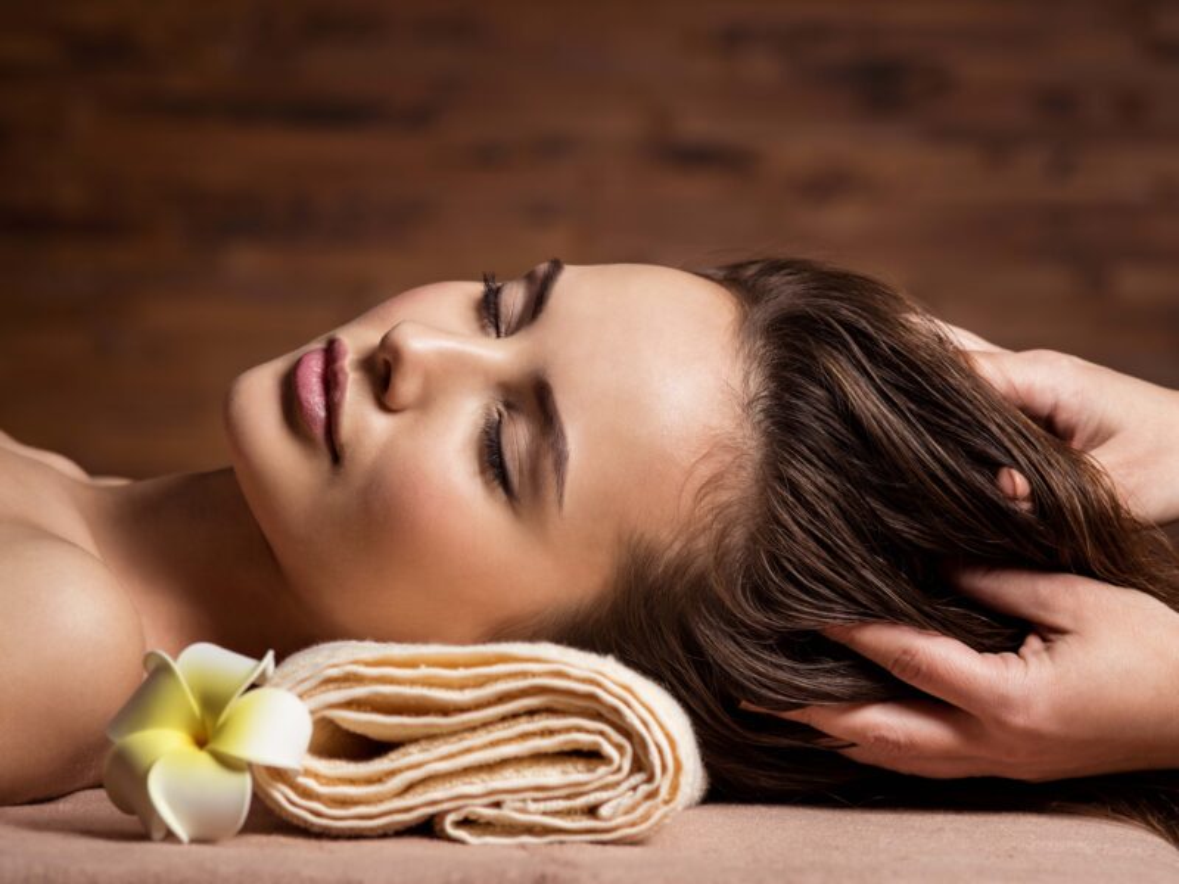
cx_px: 590
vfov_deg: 7.9
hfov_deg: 10.5
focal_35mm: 188
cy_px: 442
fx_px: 6403
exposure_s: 1/100
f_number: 10
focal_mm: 240
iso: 100
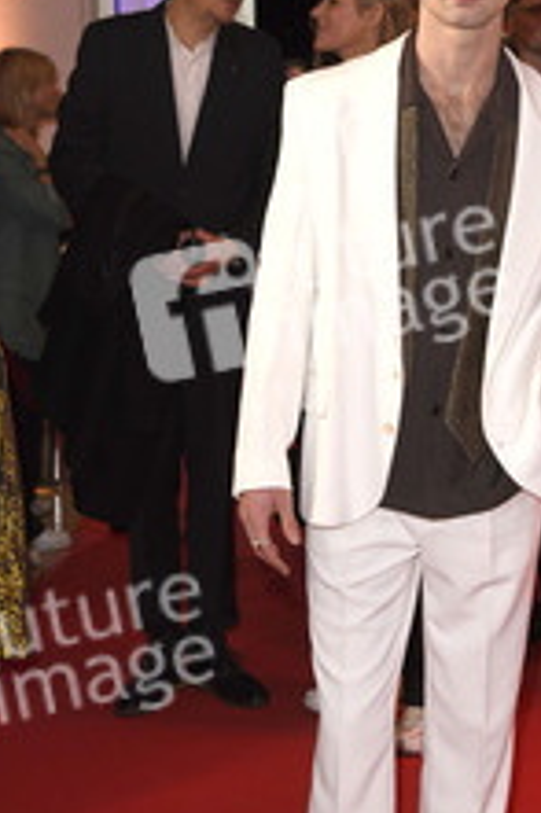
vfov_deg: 26.6
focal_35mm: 76
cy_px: 478
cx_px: 427
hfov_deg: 17.8
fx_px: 1716
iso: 1250
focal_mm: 42
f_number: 4
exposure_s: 1/320
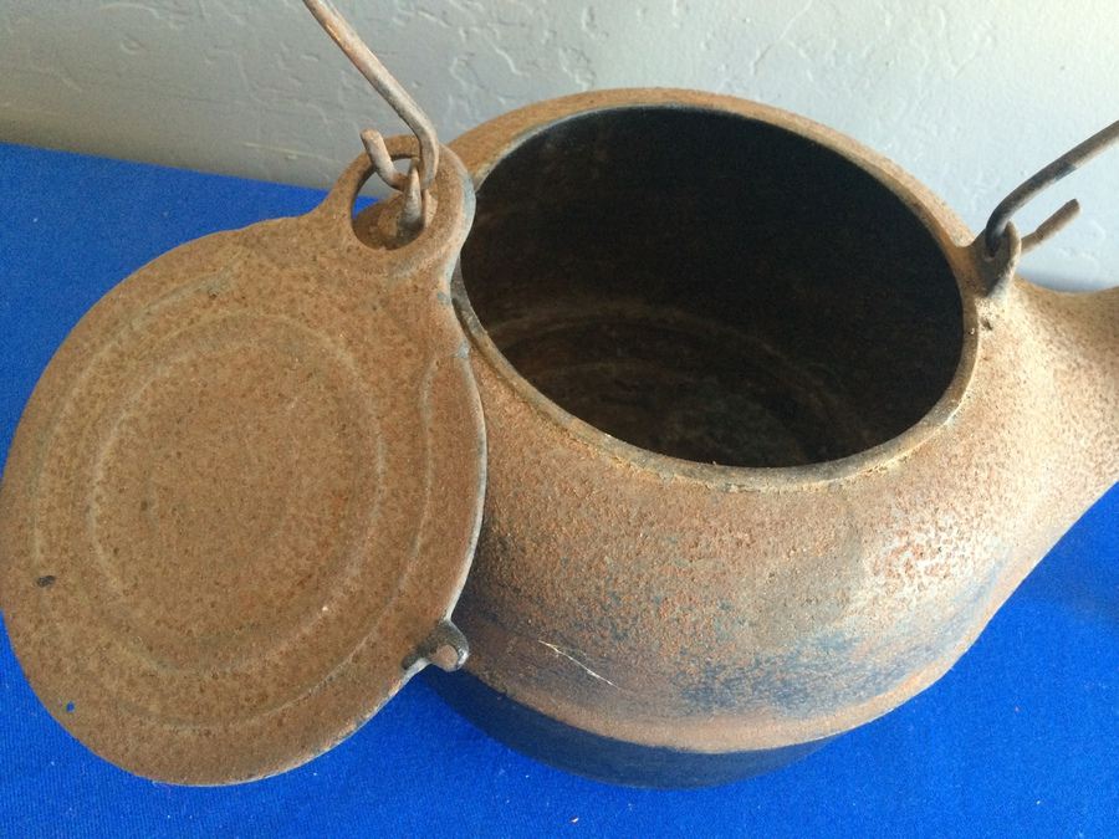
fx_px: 937
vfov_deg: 48.2
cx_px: 560
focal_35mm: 29
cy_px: 420
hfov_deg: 61.7
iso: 250
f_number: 2.2
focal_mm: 4.15
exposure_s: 1/30
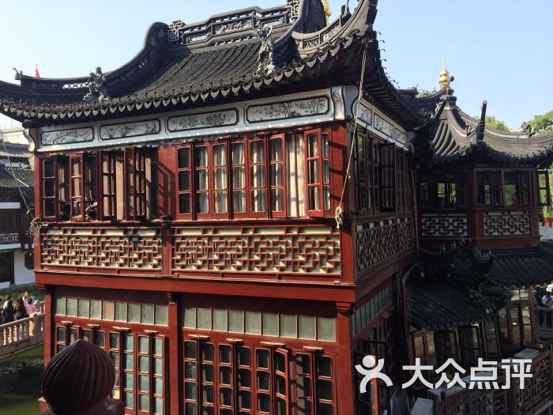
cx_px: 276
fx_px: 463
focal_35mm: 29
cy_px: 208
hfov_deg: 61.7
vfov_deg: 48.2
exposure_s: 1/573
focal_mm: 4.15
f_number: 2.2
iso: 32
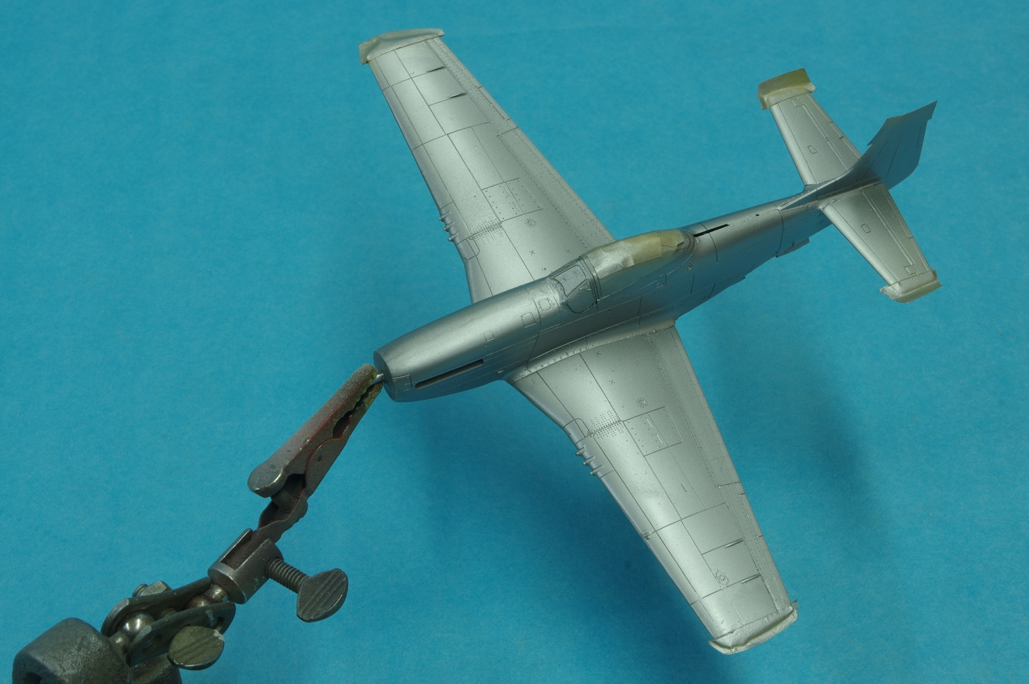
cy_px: 342
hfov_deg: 25.7
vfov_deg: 17.2
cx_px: 514
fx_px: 2256
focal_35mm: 79
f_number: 20
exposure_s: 1.3
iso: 100
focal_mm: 53
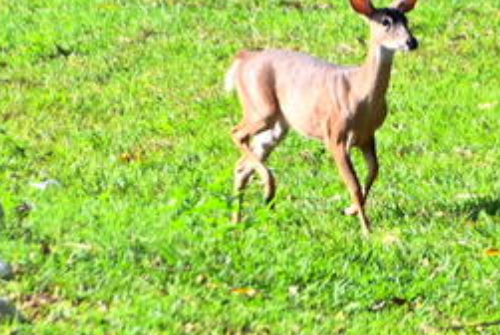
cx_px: 410
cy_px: 54
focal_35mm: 239
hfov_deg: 8.6
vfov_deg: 5.8
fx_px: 3323
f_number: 4
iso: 500
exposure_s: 1/2000
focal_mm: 120
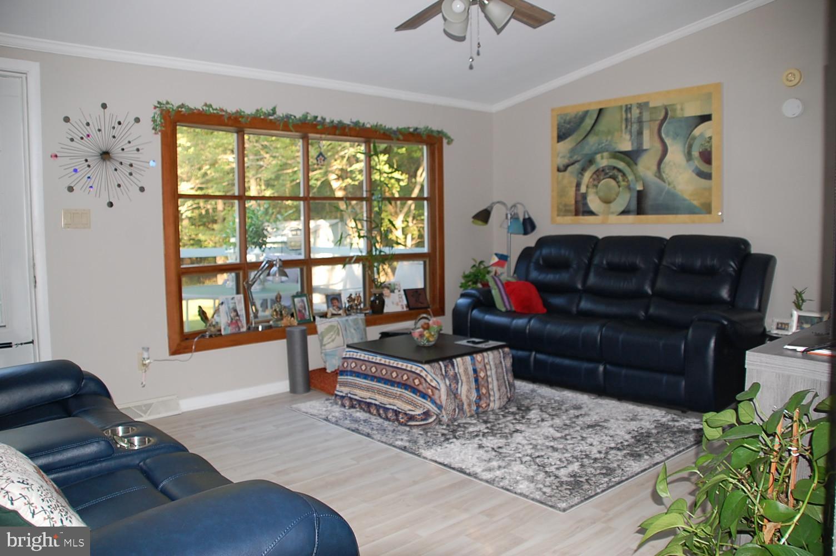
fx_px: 626
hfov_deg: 67.4
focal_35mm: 27
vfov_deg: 47.8
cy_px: 278
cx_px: 418
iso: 400
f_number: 3.5
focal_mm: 18
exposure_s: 1/60
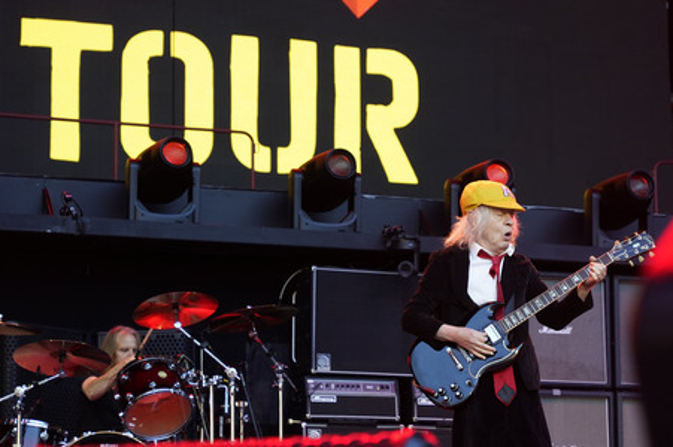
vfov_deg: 13.1
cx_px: 336
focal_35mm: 104
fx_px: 1943
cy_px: 224
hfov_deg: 19.7
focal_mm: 104
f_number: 5
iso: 1600
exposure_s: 1/400
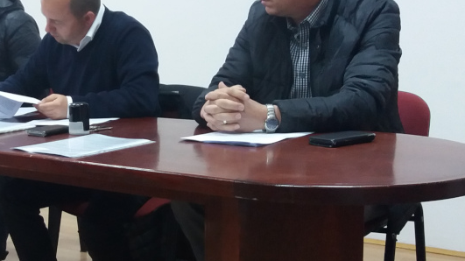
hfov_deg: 29.7
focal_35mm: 69
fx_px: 850
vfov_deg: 17.4
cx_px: 73
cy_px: 154
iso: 160
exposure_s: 1/20
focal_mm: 3.7
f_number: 1.9
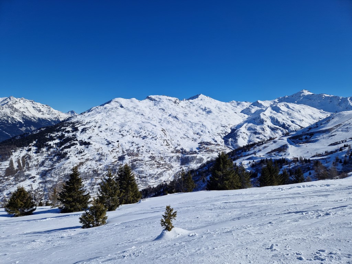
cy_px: 132
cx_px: 176
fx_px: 234
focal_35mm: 23
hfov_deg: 73.9
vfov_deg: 58.9
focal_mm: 5.4
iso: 50
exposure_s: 1/4672
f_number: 1.8
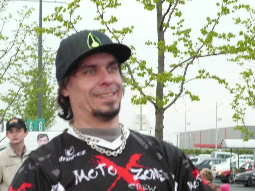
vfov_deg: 10.5
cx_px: 128
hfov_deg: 14.0
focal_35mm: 141
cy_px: 96
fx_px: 1039
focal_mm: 23.1
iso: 800
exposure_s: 1/60
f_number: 4.8
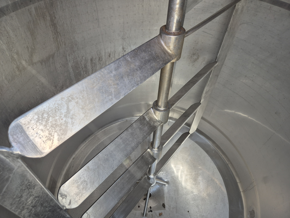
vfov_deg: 58.9
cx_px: 145
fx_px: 193
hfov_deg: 73.9
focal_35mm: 23
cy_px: 109
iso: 64
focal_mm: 5.4
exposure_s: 1/180
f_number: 1.8
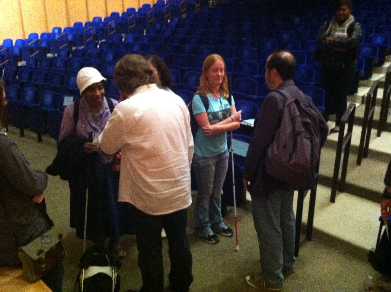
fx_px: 395
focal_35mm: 35
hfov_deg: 52.7
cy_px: 146
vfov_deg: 40.6
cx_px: 196
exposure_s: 1/15
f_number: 2.8
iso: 1000
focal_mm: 3.85
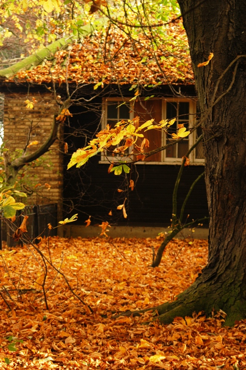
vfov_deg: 19.5
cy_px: 185
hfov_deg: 13.0
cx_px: 123
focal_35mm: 105
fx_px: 1078
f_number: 4.5
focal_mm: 70
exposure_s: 1/25
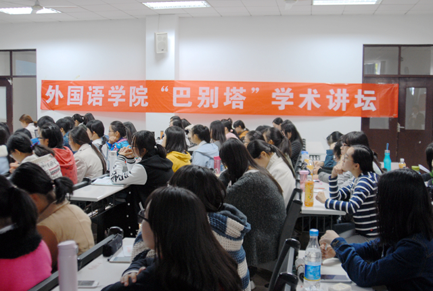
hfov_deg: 49.4
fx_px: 470
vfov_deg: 34.4
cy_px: 146
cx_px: 216
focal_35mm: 39
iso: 320
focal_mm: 26
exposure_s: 1/30
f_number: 2.8
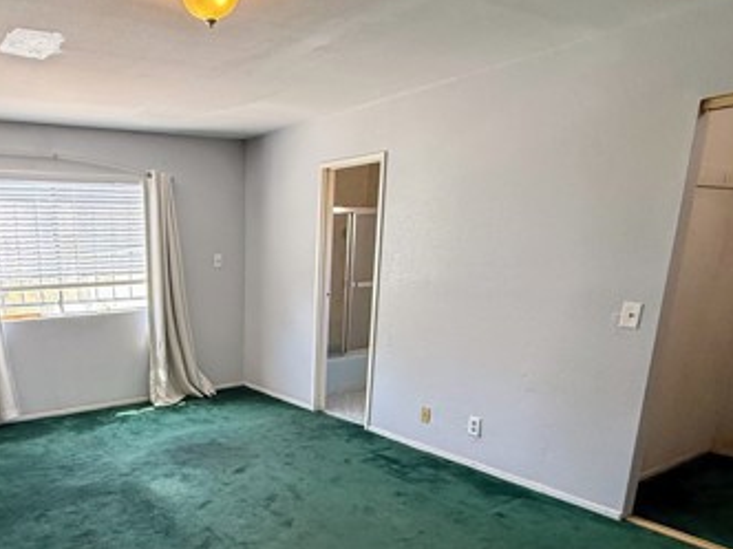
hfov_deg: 62.4
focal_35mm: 27
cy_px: 395
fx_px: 572
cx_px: 203
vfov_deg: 49.8
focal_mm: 2.22
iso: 250
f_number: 2.2
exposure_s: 1/99
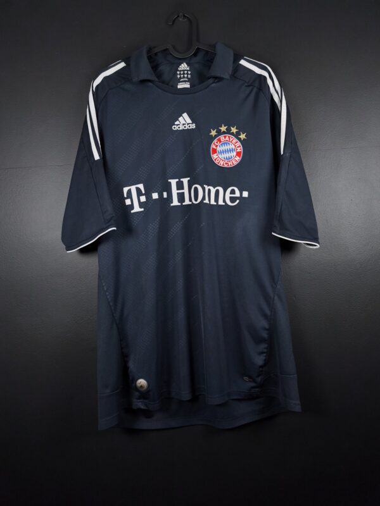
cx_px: 190
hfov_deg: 58.9
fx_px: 337
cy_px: 253
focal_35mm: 23
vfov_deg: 73.9
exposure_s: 1/160
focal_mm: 6.57
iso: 400
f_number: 1.6
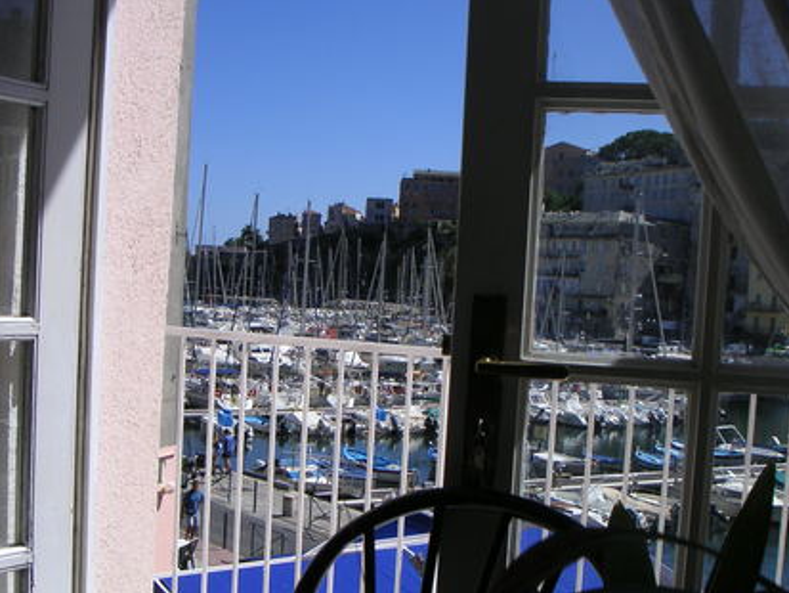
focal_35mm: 46
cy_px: 309
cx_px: 355
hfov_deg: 41.2
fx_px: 1049
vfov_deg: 31.5
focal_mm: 6
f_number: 6.7
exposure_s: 1/250
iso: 50
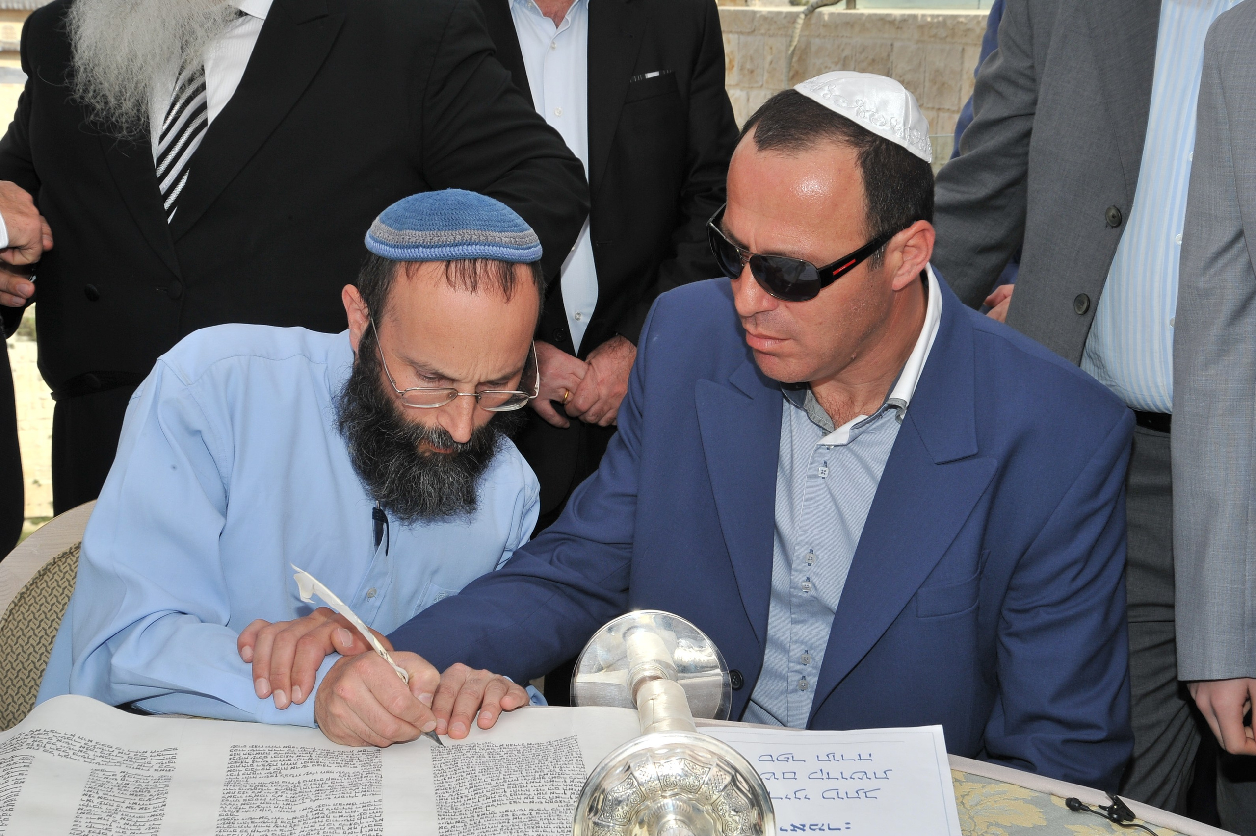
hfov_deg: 32.4
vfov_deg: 21.9
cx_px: 628
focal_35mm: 62
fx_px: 2162
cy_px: 418
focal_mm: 62
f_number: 16
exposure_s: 1/250
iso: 500
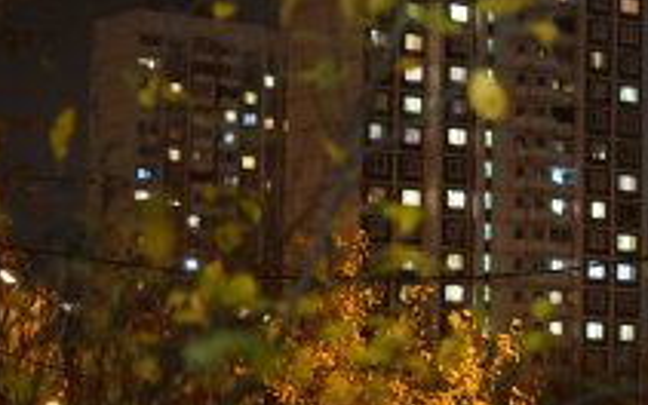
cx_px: 829
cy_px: 273
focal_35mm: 148
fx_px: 2614
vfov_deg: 8.9
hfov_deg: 13.6
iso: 6400
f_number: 2
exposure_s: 1/50
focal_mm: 50
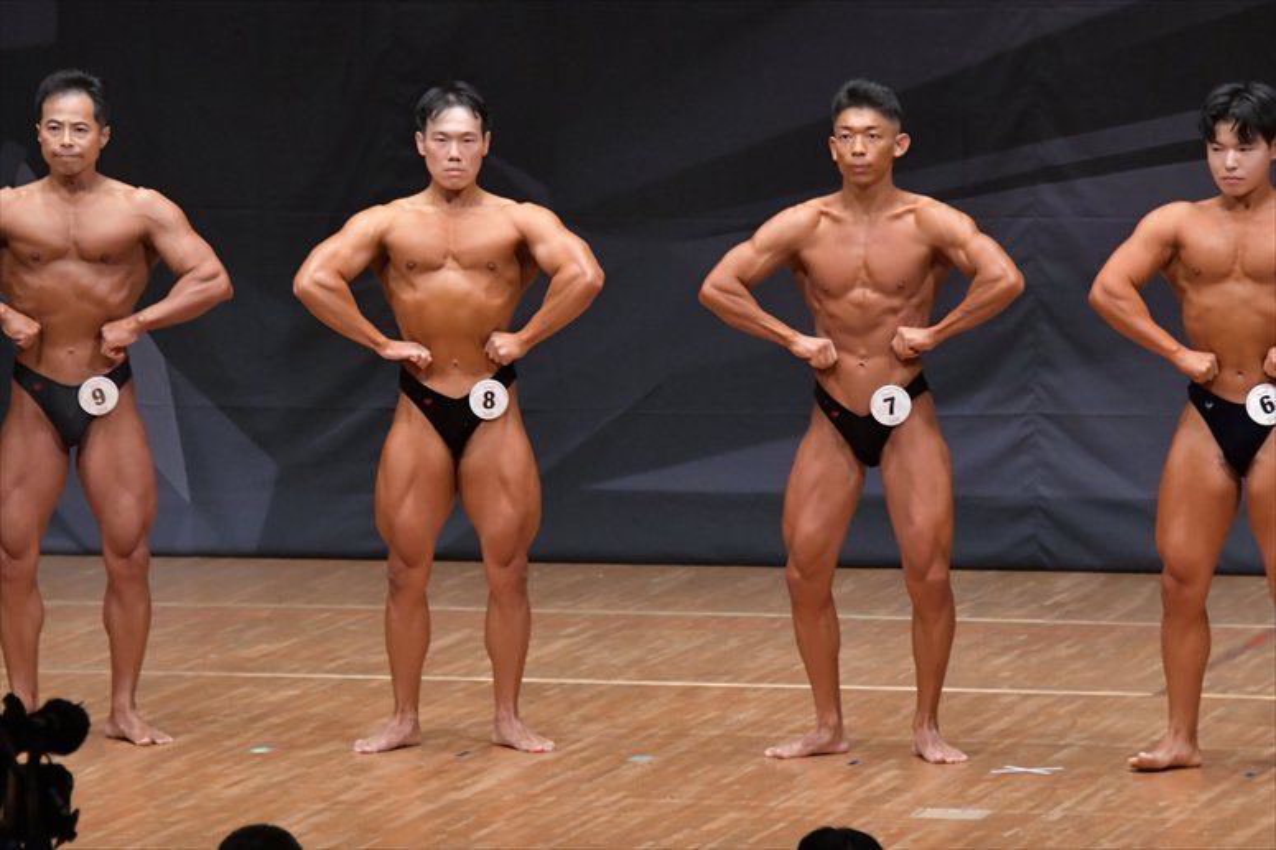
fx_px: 9565
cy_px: 425
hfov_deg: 7.6
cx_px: 638
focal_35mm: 270
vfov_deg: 5.1
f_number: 5.6
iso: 6400
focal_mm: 180
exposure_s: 1/400
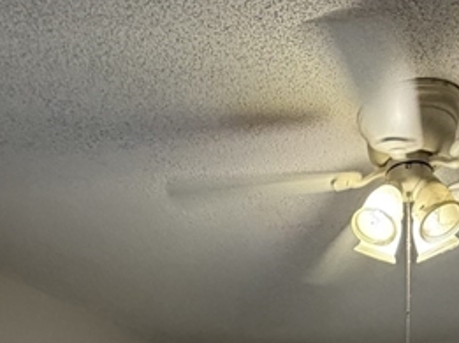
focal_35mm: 55
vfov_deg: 20.2
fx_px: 728
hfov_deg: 35.0
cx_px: 243
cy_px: 595
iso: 250
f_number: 2.2
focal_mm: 2.22
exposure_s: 1/60
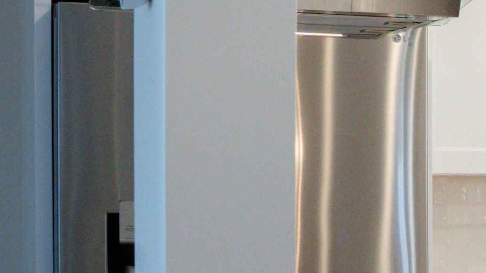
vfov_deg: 8.2
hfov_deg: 11.5
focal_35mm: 147
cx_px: 1242
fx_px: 1894
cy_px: 230
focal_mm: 24
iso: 1600
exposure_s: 1/60
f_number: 8
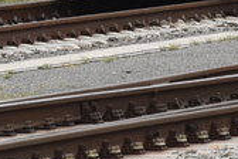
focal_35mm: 1551
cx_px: 356
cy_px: -390
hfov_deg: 1.3
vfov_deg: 0.9
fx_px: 10250
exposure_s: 1/400
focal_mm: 145
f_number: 11
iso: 400
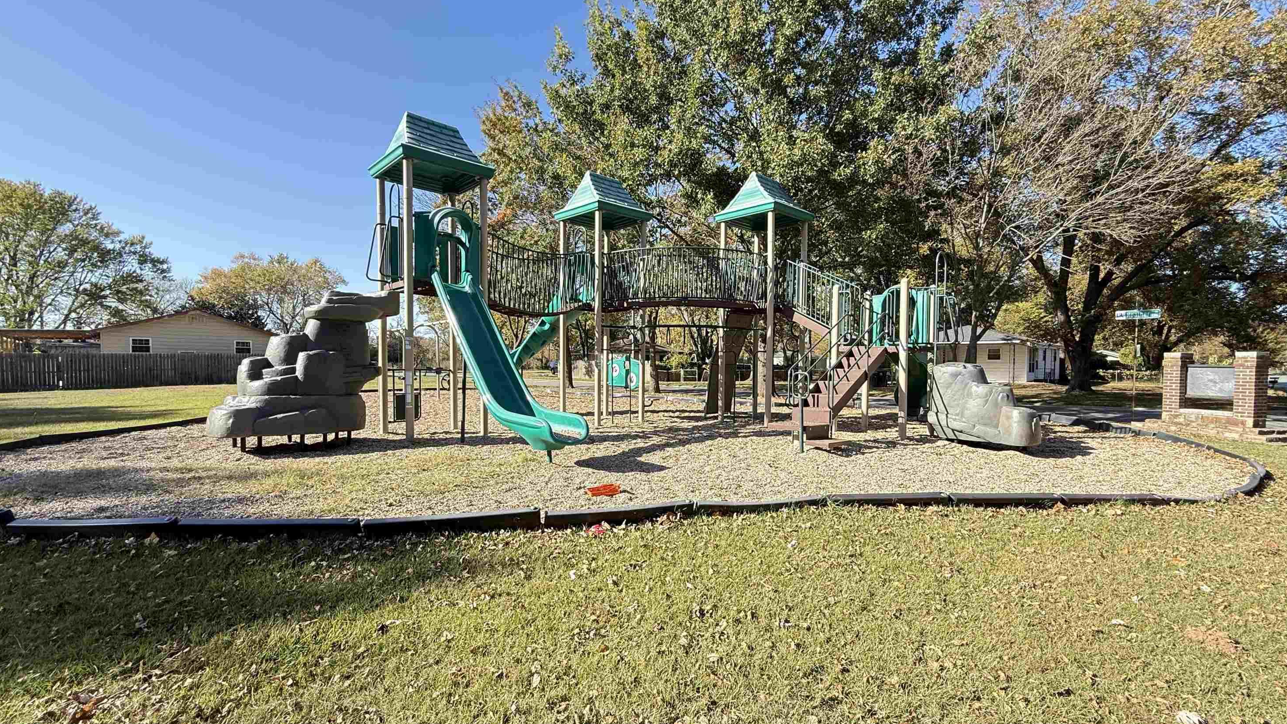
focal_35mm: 16
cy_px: 385
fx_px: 546
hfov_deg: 99.4
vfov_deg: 67.0
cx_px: 659
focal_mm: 2.22
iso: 64
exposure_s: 1/400
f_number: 2.2
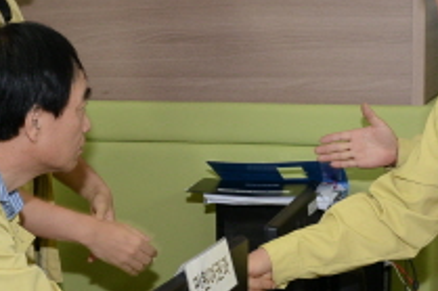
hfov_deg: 21.9
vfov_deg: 14.8
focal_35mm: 92
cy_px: 229
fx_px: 1118
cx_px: 333
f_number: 4.5
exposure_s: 1/125
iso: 1250
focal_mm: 24
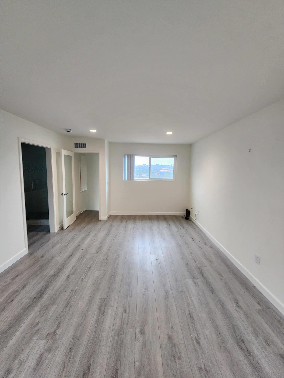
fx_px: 142
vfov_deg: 106.2
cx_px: 142
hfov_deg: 89.9
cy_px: 189
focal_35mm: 13
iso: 100
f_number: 2.2
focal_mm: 2.2
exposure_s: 1/60
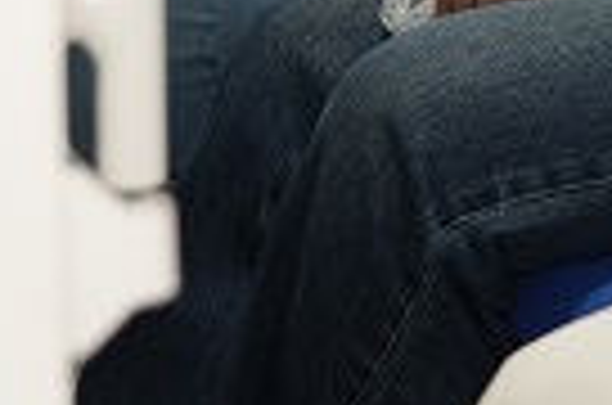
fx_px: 3239
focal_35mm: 191
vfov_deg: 6.8
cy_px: -536
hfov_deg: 10.6
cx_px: 796
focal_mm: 37
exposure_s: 1/200
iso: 1600
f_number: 4
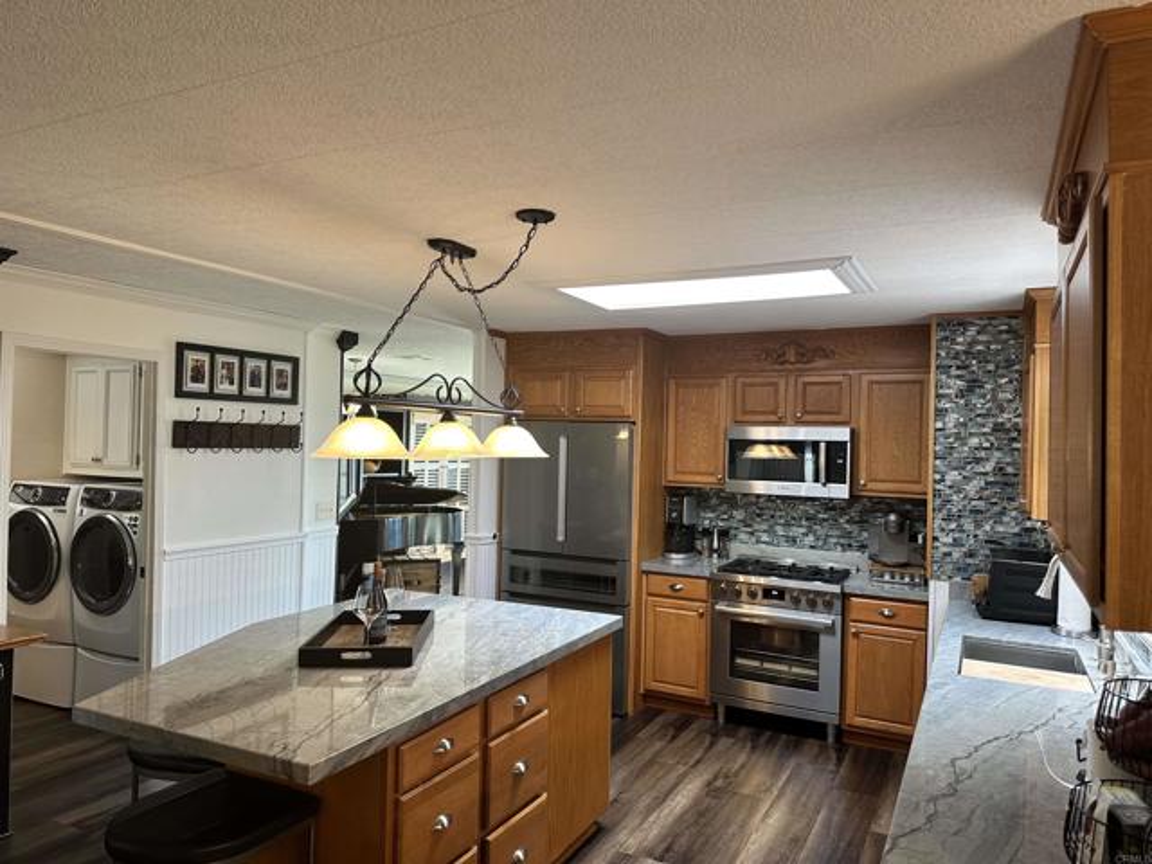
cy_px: 432
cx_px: 576
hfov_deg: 71.6
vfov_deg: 56.8
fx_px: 799
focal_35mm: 24
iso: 125
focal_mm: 6.86
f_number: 1.78
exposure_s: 1/60
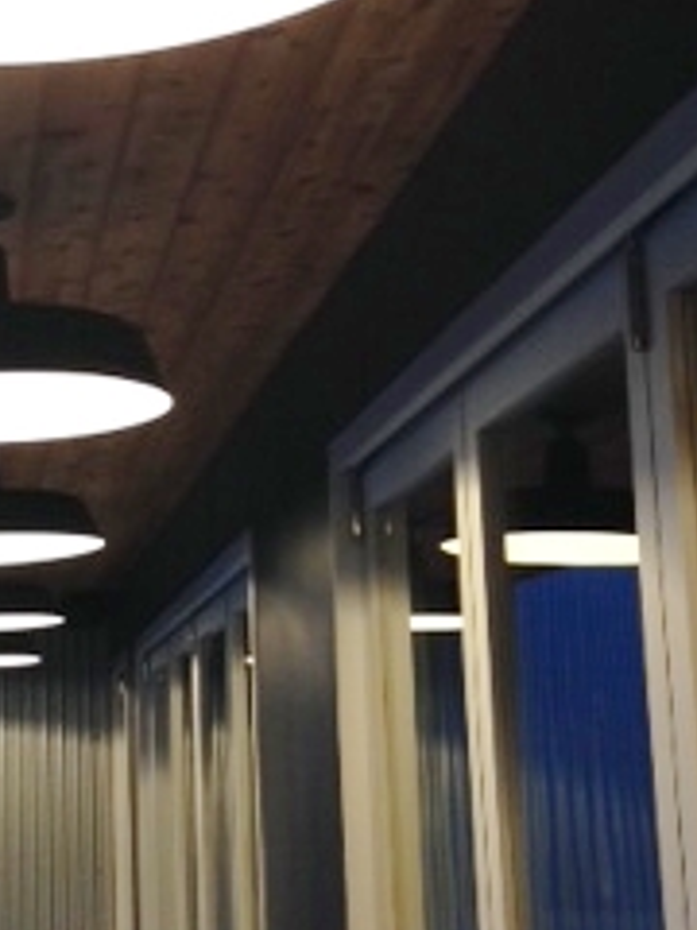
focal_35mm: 88
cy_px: 353
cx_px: -77
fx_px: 2363
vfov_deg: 22.2
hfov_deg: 16.3
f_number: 2.4
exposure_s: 1/20
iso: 100
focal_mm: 4.12
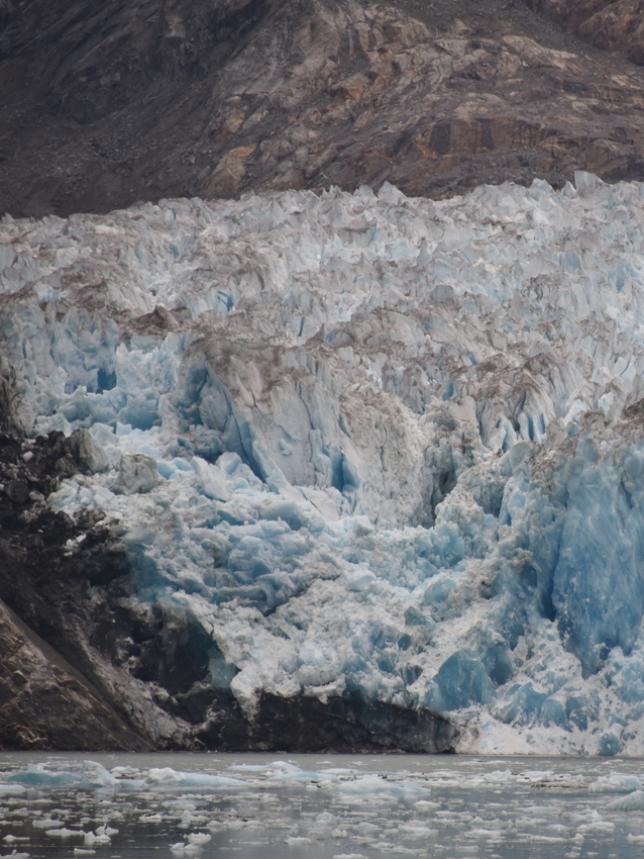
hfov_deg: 4.1
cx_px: 497
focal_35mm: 362
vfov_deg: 5.5
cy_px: 430
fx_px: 8975
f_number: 5.6
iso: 800
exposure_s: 1/500
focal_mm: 250
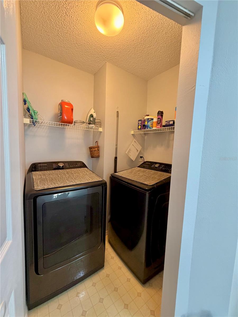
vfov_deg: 102.1
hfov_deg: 85.7
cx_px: 119
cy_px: 158
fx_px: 128
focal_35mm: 14
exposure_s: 1/120
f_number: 2.2
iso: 250
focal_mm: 2.22
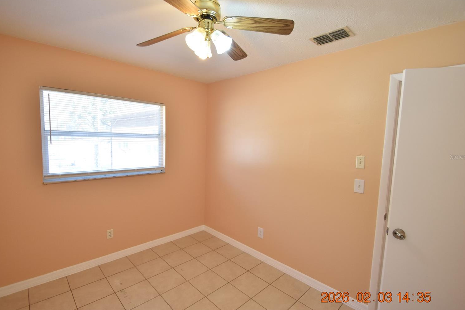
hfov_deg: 96.8
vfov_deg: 73.7
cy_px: 157
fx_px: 207
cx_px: 230
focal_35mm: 16
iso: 800
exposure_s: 1/250
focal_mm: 10
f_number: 3.5
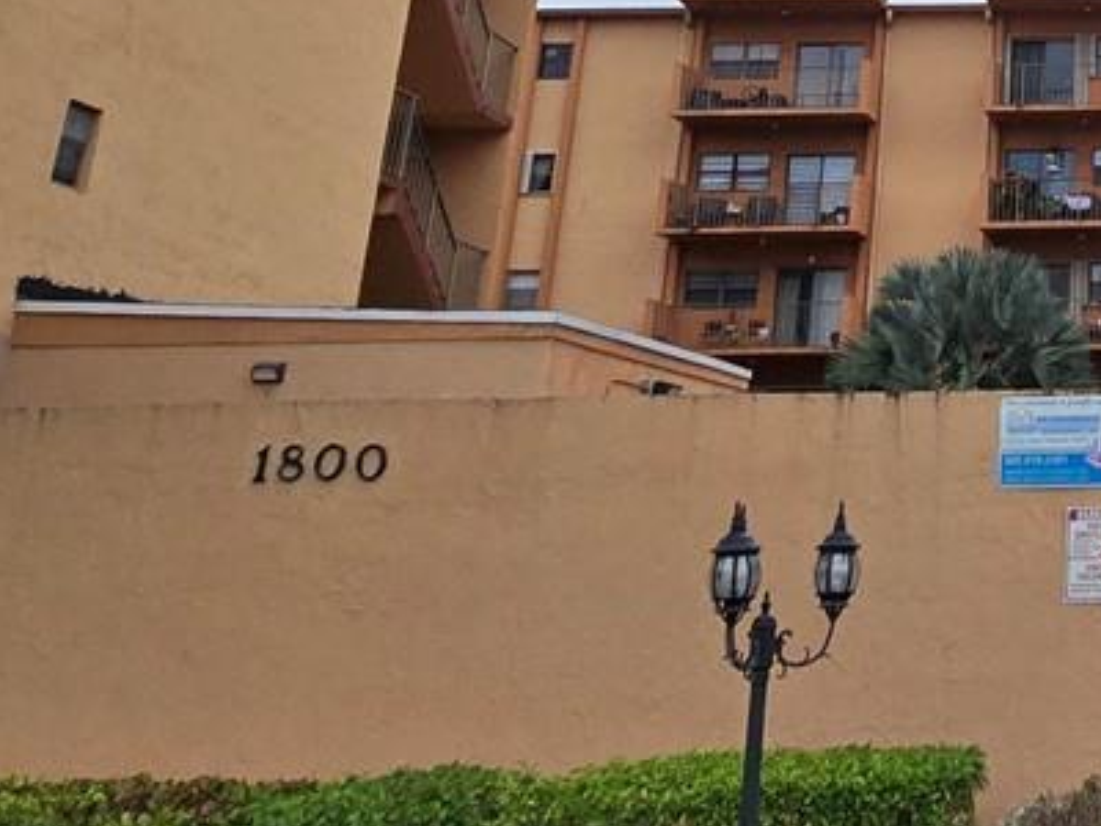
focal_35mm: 52
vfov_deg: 24.6
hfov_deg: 31.7
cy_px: -231
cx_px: 1266
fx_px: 1654
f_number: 2.2
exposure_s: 1/3084
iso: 50
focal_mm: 2.2
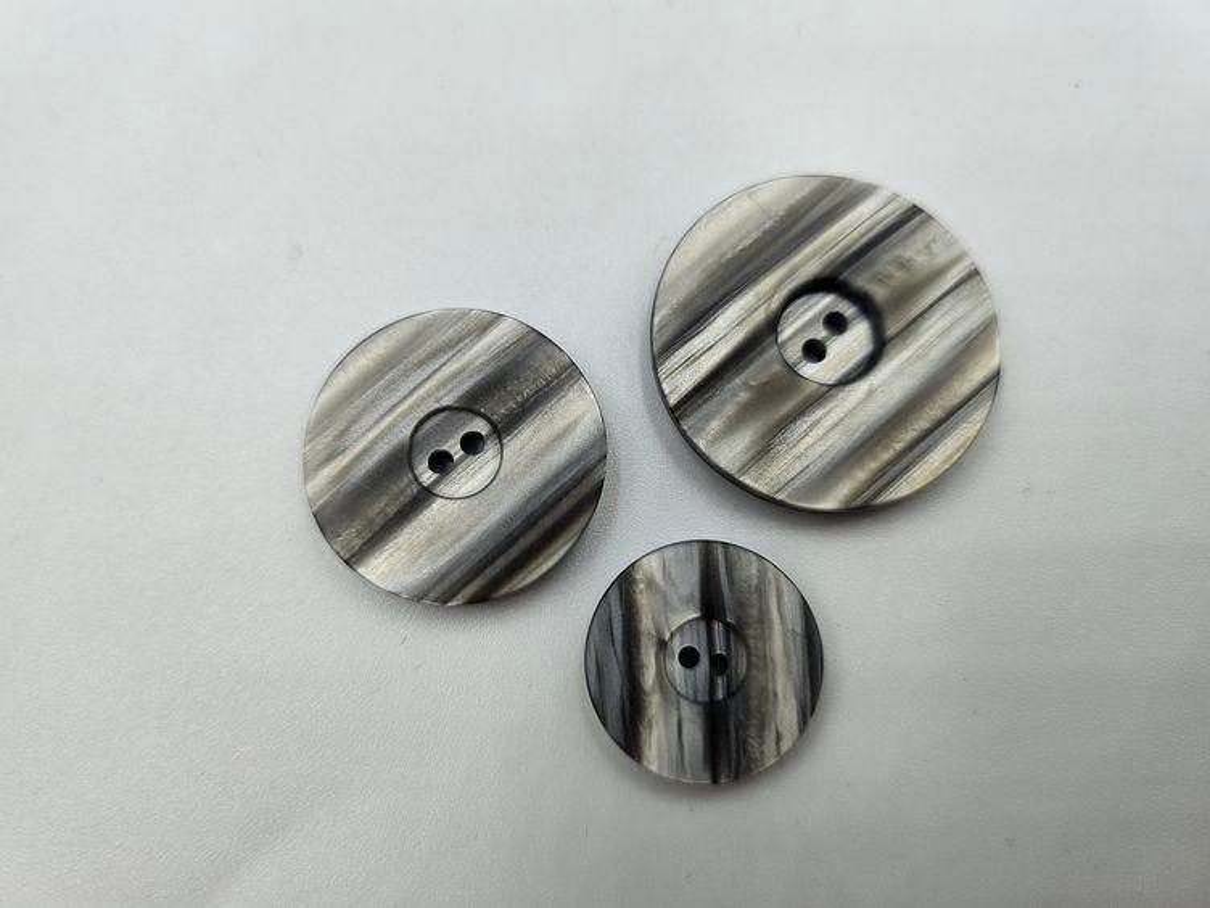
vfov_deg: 56.8
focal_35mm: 24
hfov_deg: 71.6
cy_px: 454
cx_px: 605
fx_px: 839
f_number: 1.8
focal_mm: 5
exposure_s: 1/843
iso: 50
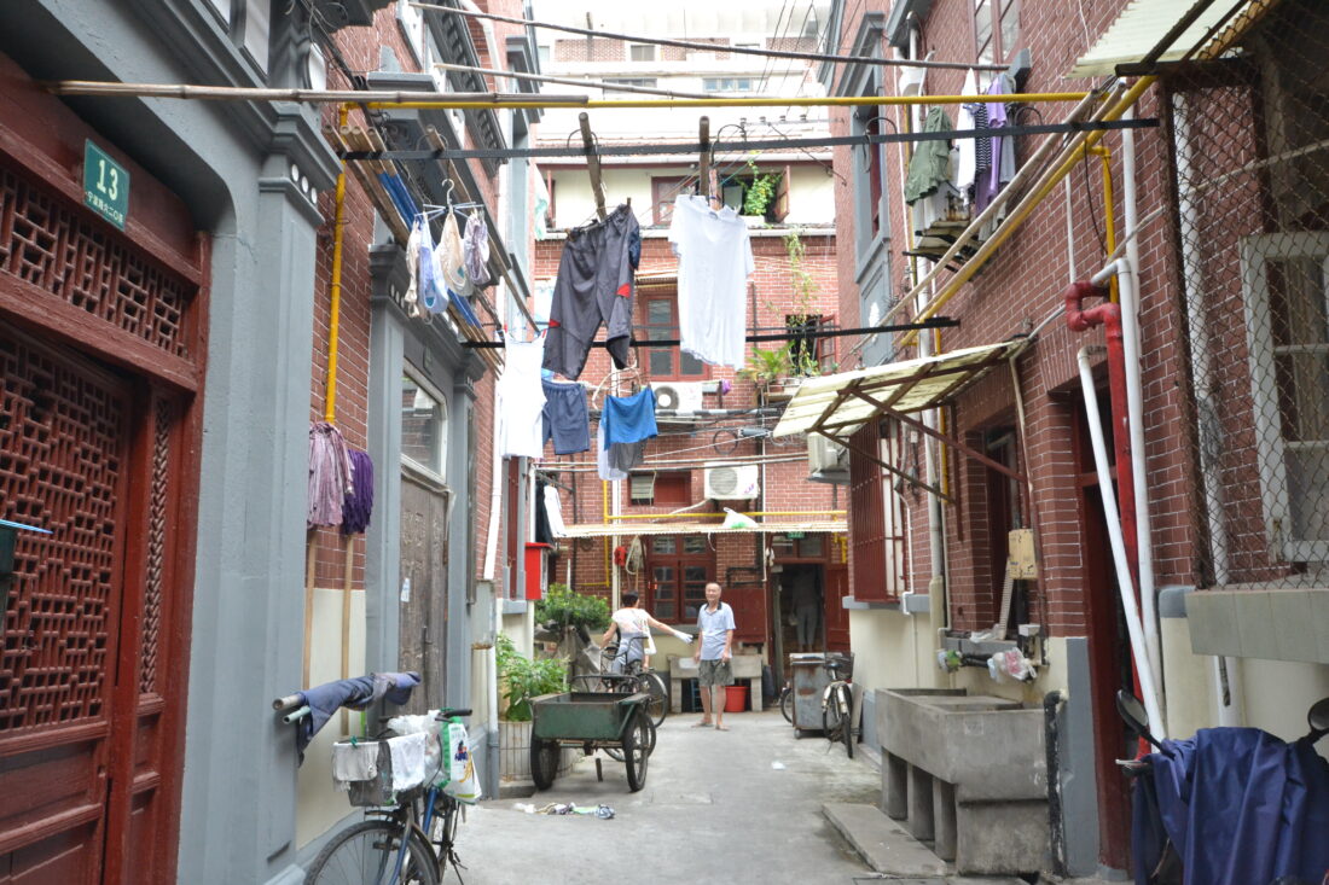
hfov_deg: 61.9
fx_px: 1107
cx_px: 664
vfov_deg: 43.6
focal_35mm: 30
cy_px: 442
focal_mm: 20
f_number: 8
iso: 1600
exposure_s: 1/250
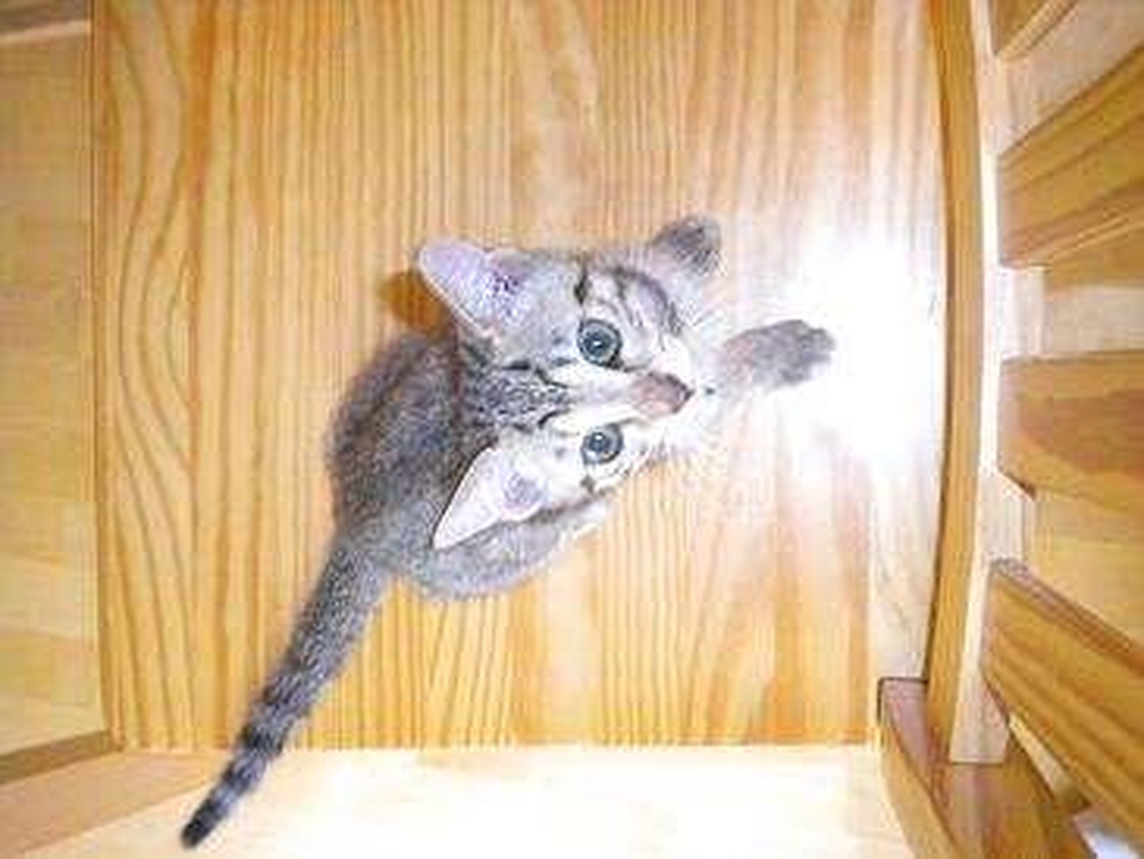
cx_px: 572
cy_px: 430
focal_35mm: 41
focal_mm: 7.4
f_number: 3.5
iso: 800
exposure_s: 1/33.1
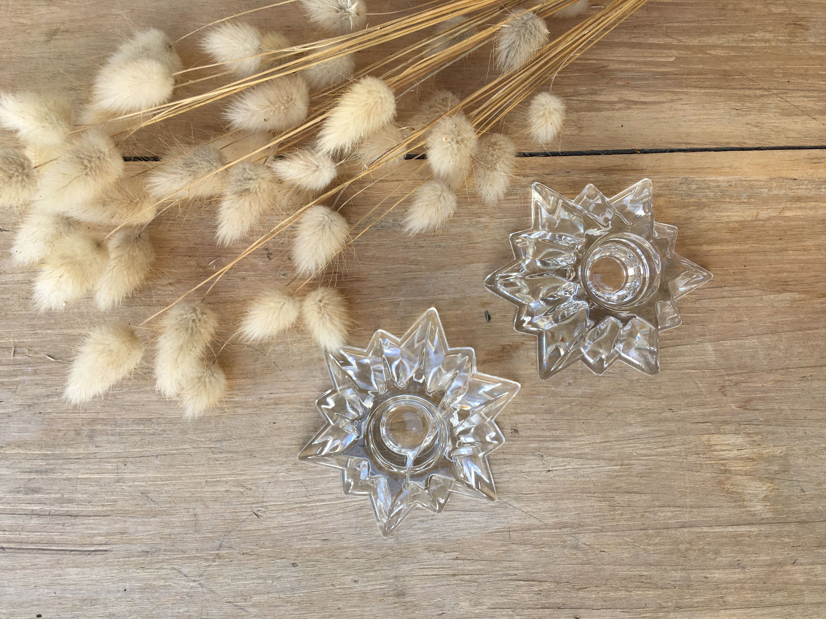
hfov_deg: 61.7
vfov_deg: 48.2
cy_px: 310
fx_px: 692
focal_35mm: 29
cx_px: 413
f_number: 2.2
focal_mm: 4.15
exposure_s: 1/237
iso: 25
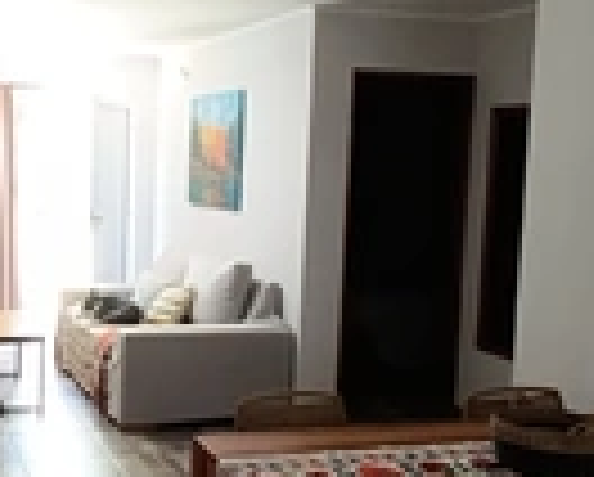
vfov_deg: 29.2
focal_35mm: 52
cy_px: 238
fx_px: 916
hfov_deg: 35.1
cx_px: 144
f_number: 2.2
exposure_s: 1/33.3
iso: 500
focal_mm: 1.65
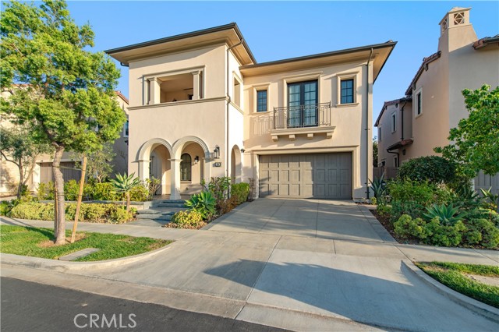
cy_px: 166
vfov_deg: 73.7
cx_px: 250
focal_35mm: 16
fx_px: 222
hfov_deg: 96.8
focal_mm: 16
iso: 100
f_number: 6.3
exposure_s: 1/320
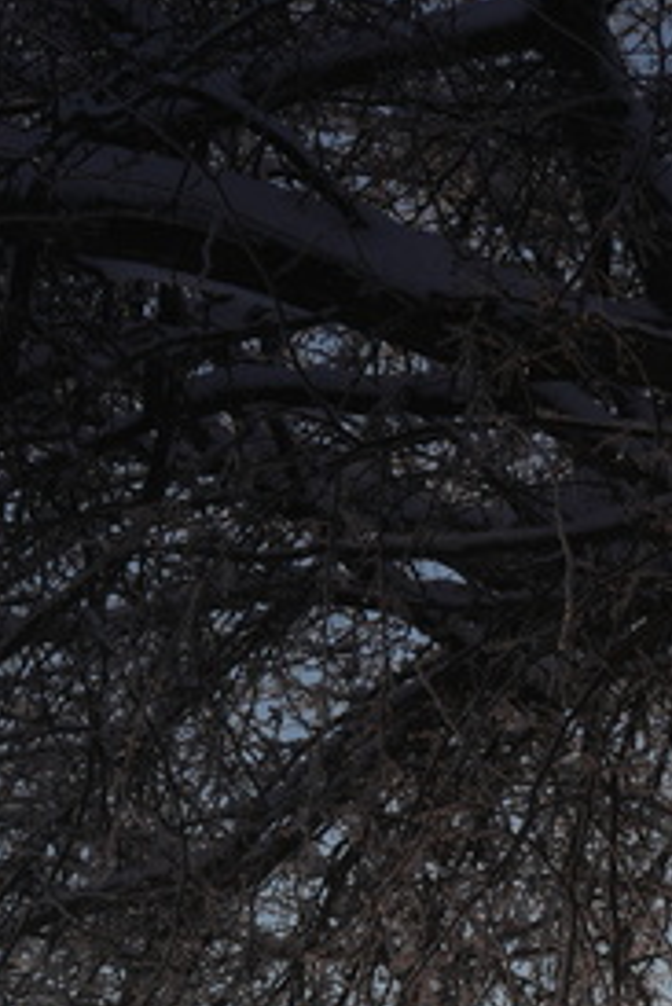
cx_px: 914
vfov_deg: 13.1
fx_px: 4110
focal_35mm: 147
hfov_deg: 9.2
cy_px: 1590
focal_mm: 28
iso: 125
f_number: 8
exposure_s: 1/320
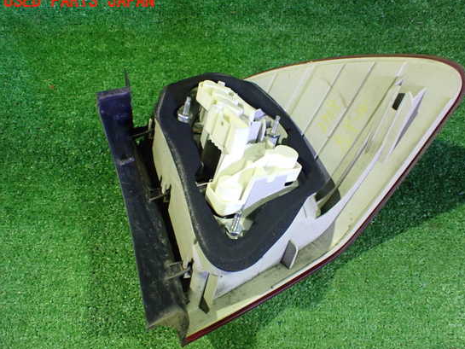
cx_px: 255
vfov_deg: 42.9
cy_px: 183
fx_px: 443
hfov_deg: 55.2
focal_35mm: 33
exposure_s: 1/30
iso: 1000
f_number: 2.3
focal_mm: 5.4
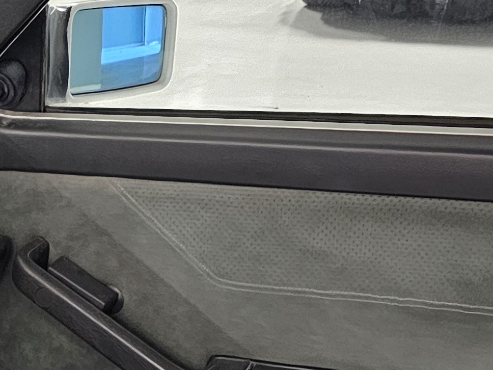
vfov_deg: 14.3
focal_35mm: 95
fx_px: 1353
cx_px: -198
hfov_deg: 18.7
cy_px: 600
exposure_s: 1/25
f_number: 1.7
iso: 1000
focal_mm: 6.3
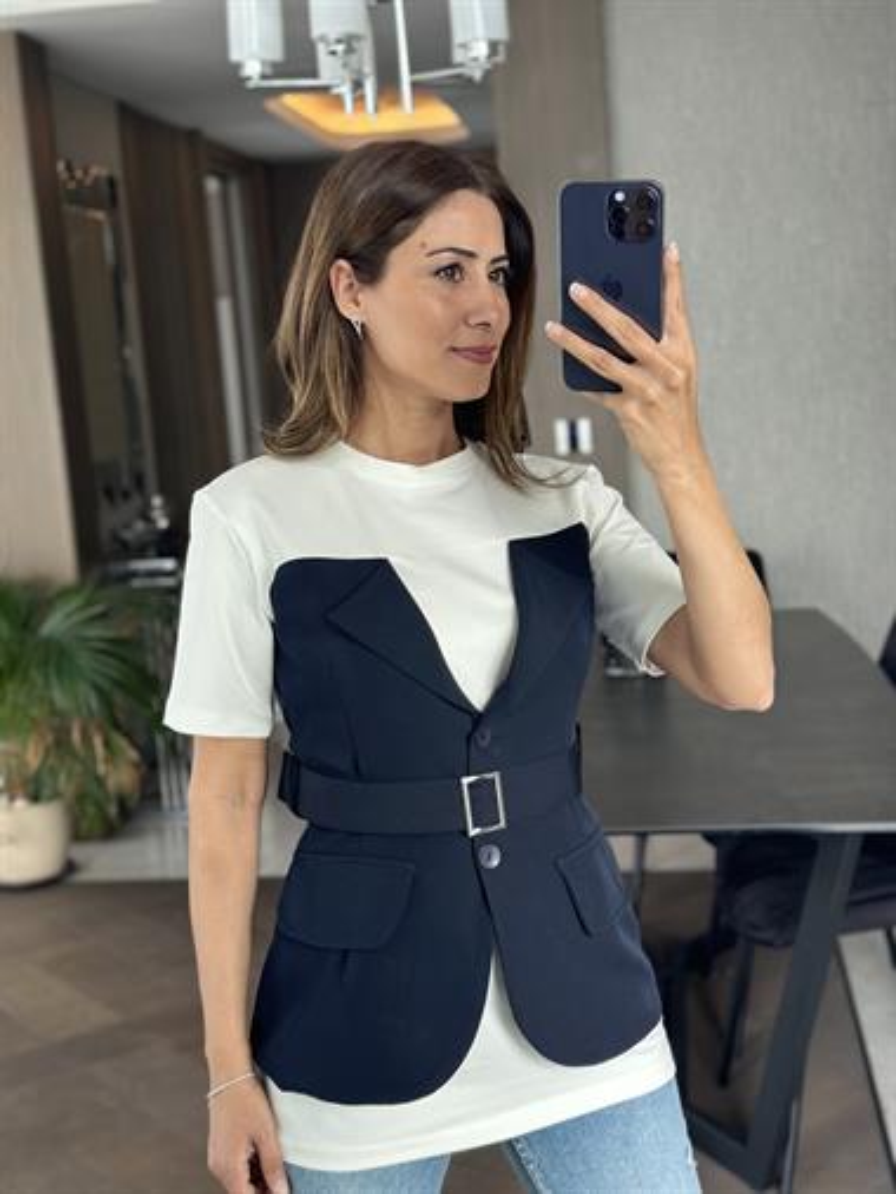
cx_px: 448
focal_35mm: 48
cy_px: 597
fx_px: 1655
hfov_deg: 30.3
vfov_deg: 39.6
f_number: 1.78
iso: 160
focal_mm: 6.86
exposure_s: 1/60
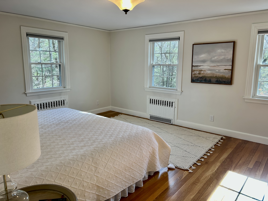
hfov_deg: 67.3
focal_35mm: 26
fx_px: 201
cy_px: 100
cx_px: 134
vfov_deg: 53.1
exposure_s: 1/153
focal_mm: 5.7
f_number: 1.5
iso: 40
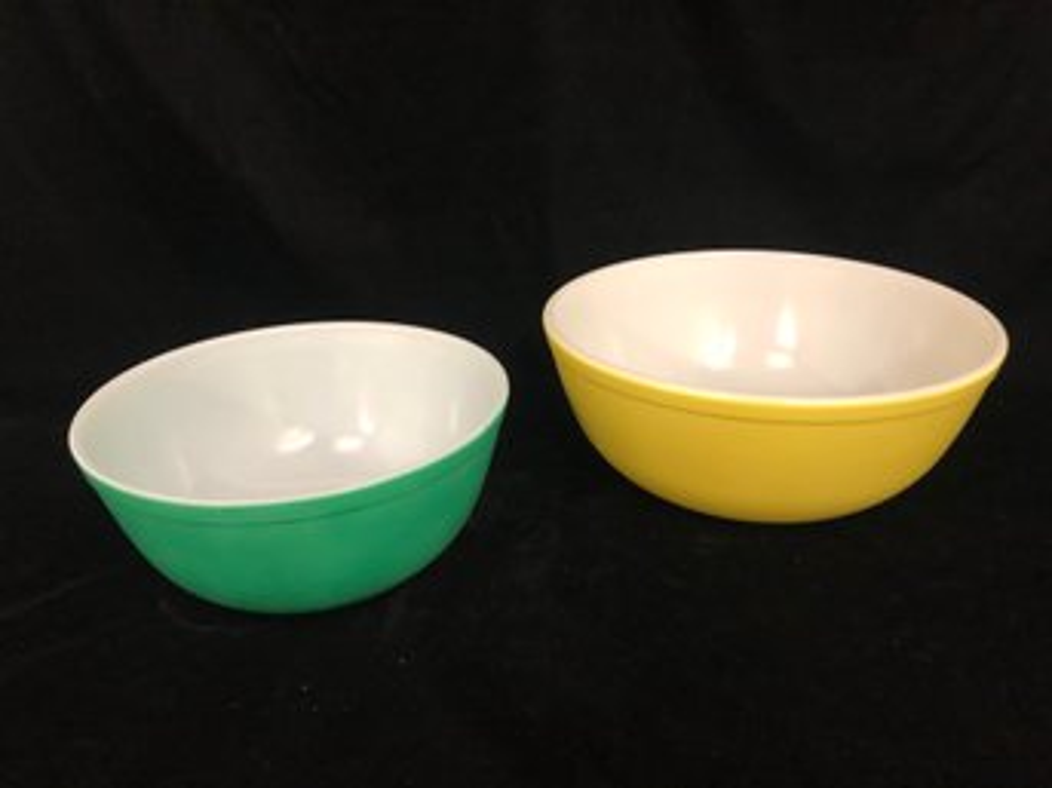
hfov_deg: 63.5
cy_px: 394
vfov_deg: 49.7
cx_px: 526
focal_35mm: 28
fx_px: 851
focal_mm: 4
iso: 80
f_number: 1.8
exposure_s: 1/15
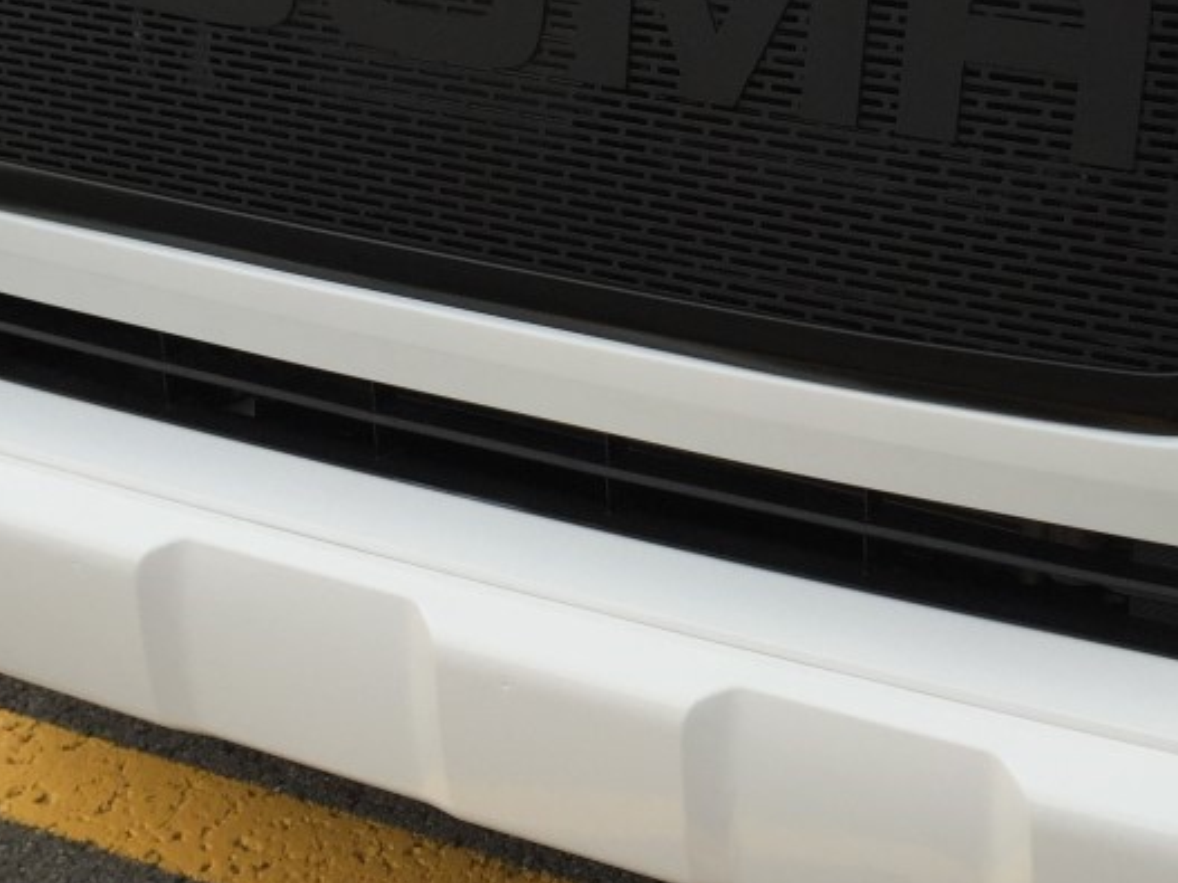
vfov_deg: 21.8
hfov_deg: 29.2
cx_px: 769
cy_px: 101
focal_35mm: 66
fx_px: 2246
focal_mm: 4.15
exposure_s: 1/238
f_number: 2.2
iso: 32
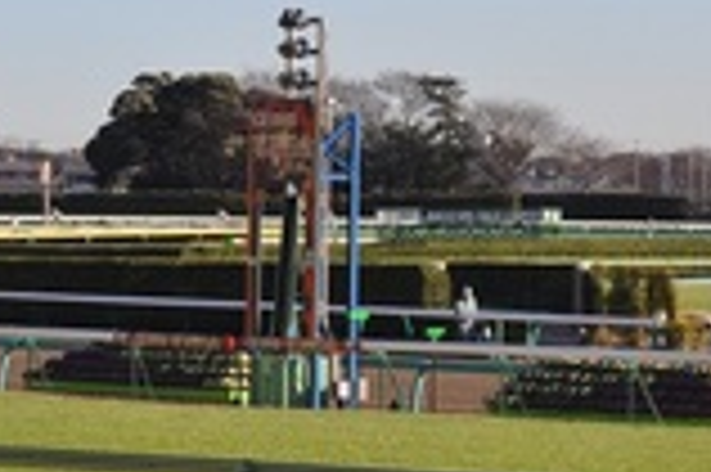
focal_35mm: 323
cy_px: -92
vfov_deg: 4.2
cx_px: 477
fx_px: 6378
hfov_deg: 6.4
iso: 320
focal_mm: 85
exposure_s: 1/400
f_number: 10
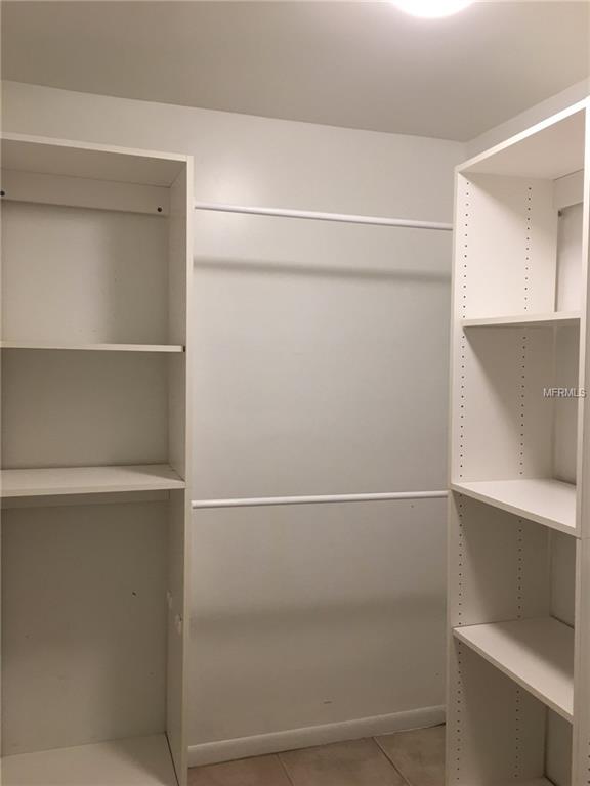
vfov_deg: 61.7
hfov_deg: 48.2
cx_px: 295
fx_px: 659
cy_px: 393
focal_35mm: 29
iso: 50
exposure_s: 1/30
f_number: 2.2
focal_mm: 4.15
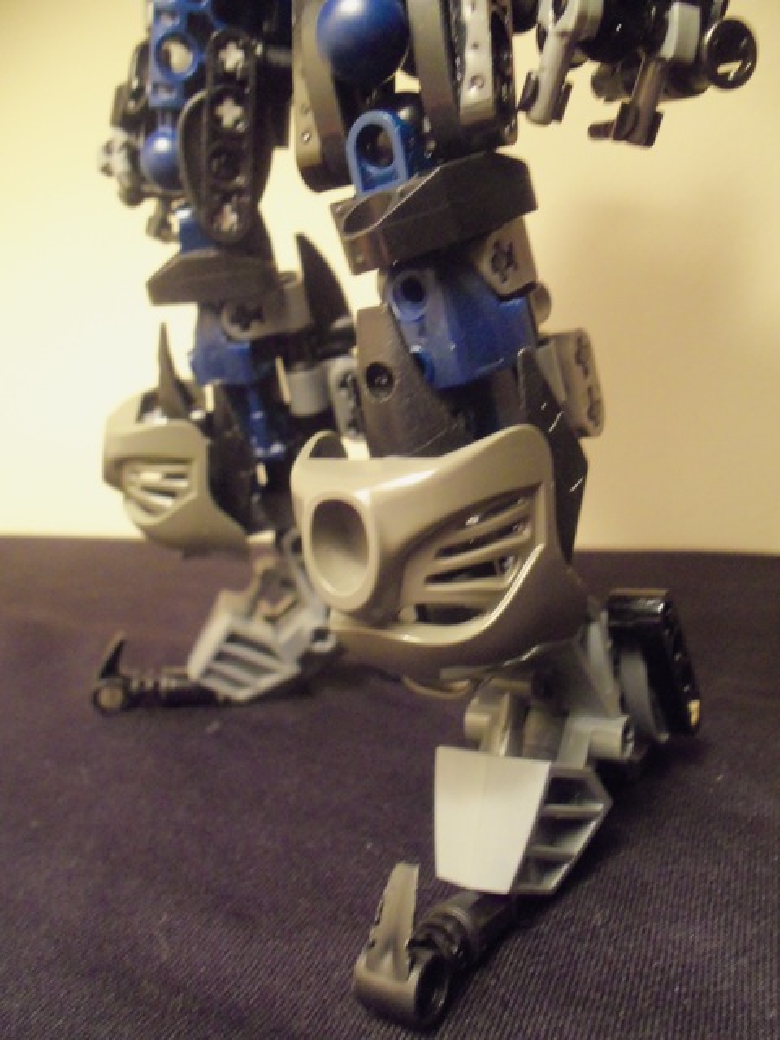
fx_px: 871
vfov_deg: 61.7
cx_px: 390
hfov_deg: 48.2
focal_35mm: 29
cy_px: 520
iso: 400
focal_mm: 5.2
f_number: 3.4
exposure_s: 1/20
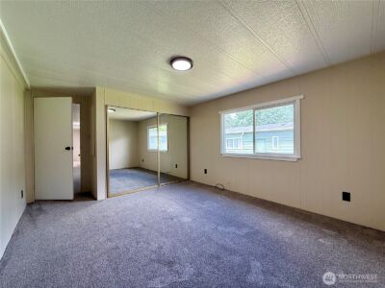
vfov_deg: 85.7
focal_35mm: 14
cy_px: 144
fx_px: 156
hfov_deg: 102.1
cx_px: 192
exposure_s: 1/120
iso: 125
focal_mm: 2.22
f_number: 2.2
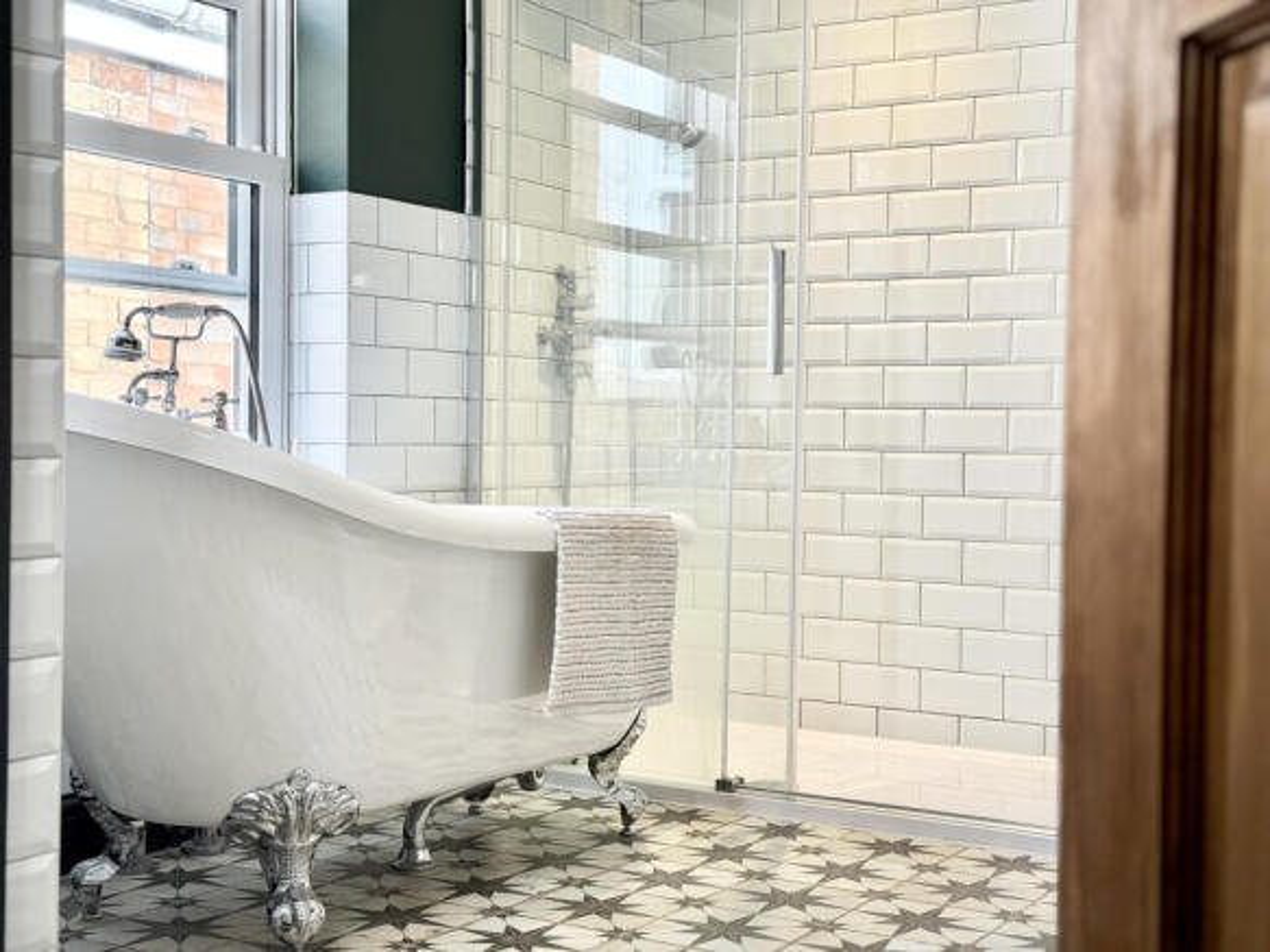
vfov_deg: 30.3
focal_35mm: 48
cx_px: 635
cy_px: 476
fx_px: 1761
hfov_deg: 39.7
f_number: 1.78
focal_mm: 6.76
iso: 64
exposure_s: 1/100
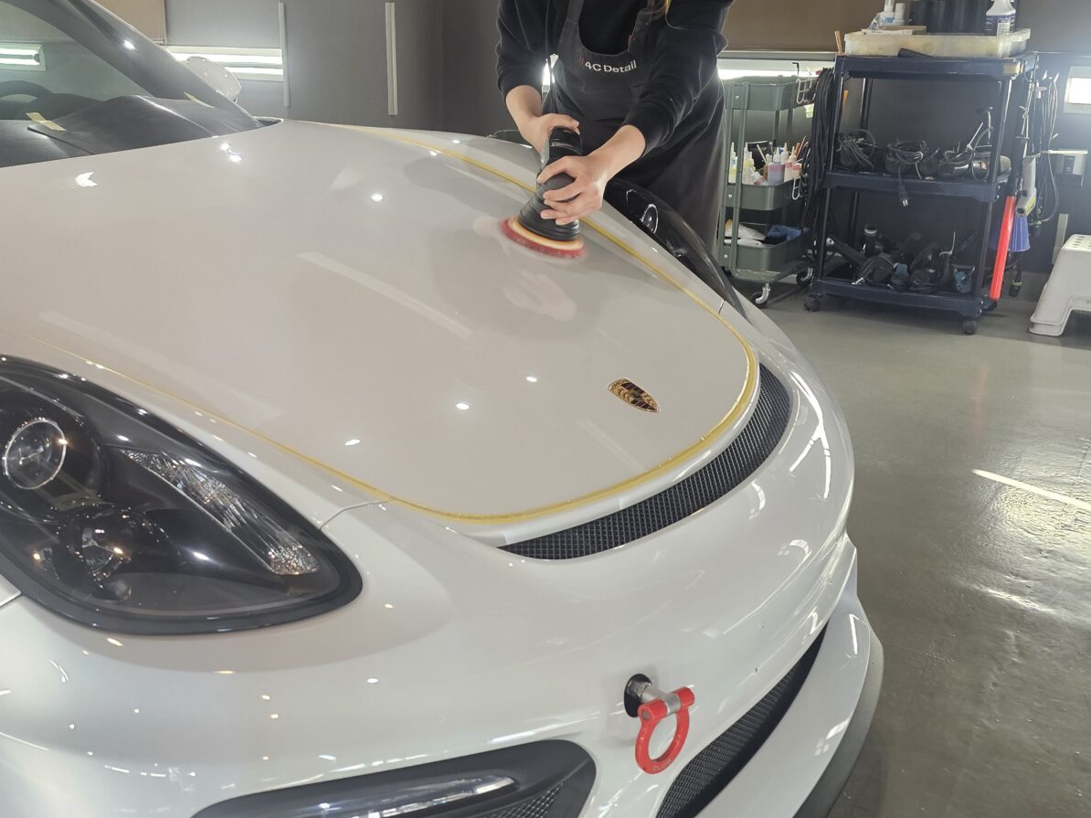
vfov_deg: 38.6
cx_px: 410
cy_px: 367
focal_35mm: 37
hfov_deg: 49.7
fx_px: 1166
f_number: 1.7
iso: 125
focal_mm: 6.3
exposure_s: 1/100
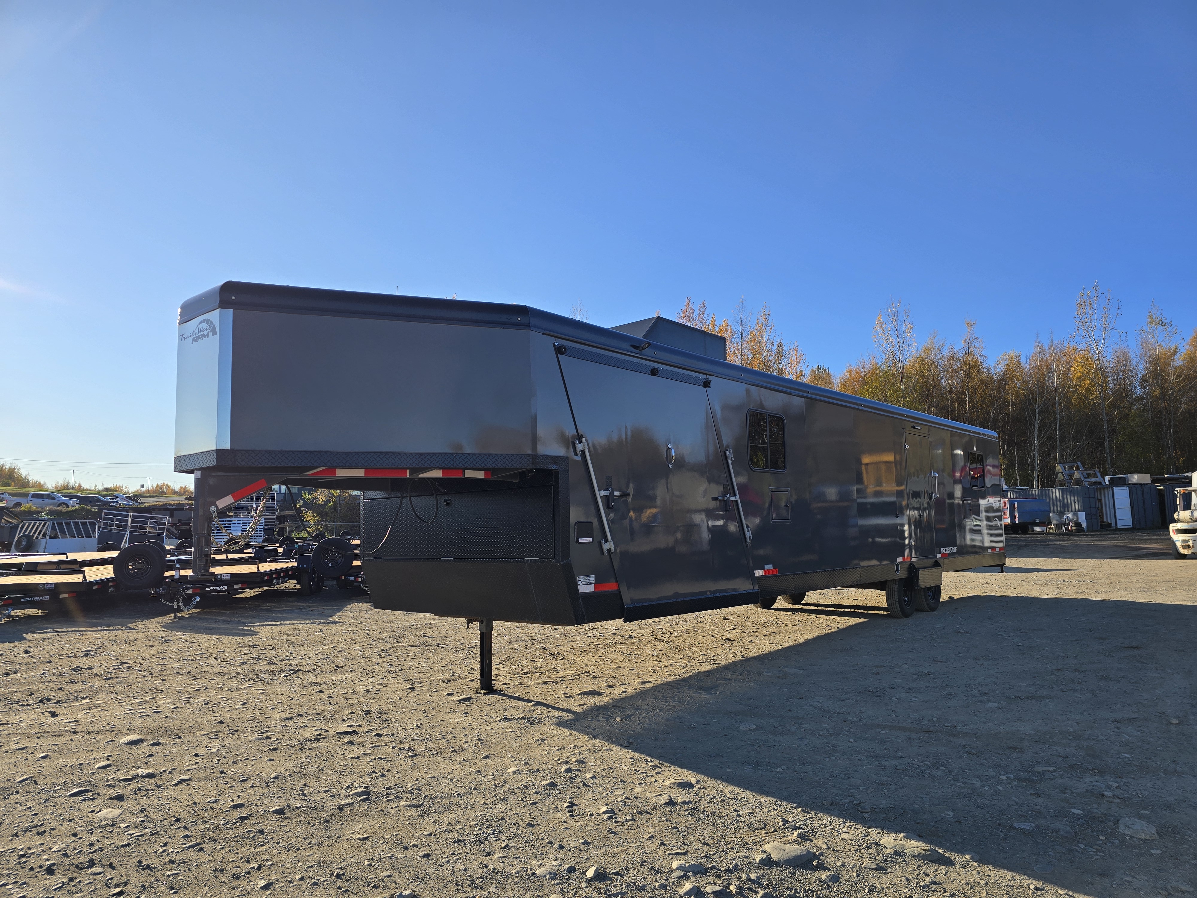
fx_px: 795
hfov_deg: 73.9
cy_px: 449
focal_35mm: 23
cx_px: 598
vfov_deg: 58.9
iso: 12
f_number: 1.7
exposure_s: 1/643
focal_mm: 6.3
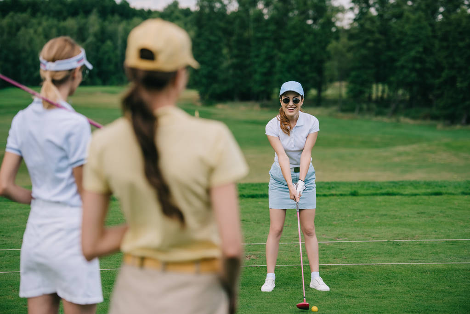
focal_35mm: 110
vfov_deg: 12.5
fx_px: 1437
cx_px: 235
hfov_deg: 18.6
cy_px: 157
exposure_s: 1/2000
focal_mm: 110
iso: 250
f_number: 3.2
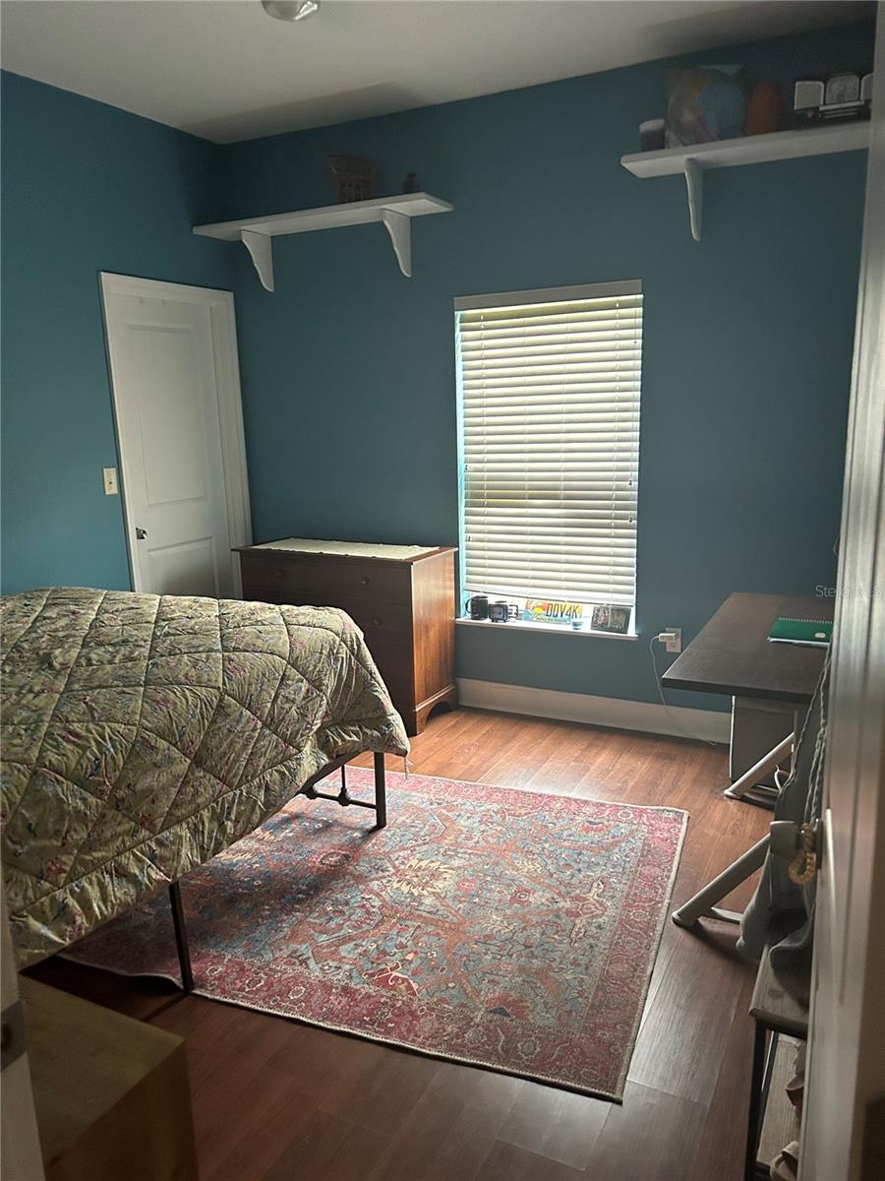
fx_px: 886
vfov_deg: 67.3
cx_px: 442
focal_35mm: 26
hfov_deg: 53.1
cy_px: 590
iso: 500
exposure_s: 1/60
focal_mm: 5.7
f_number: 1.5
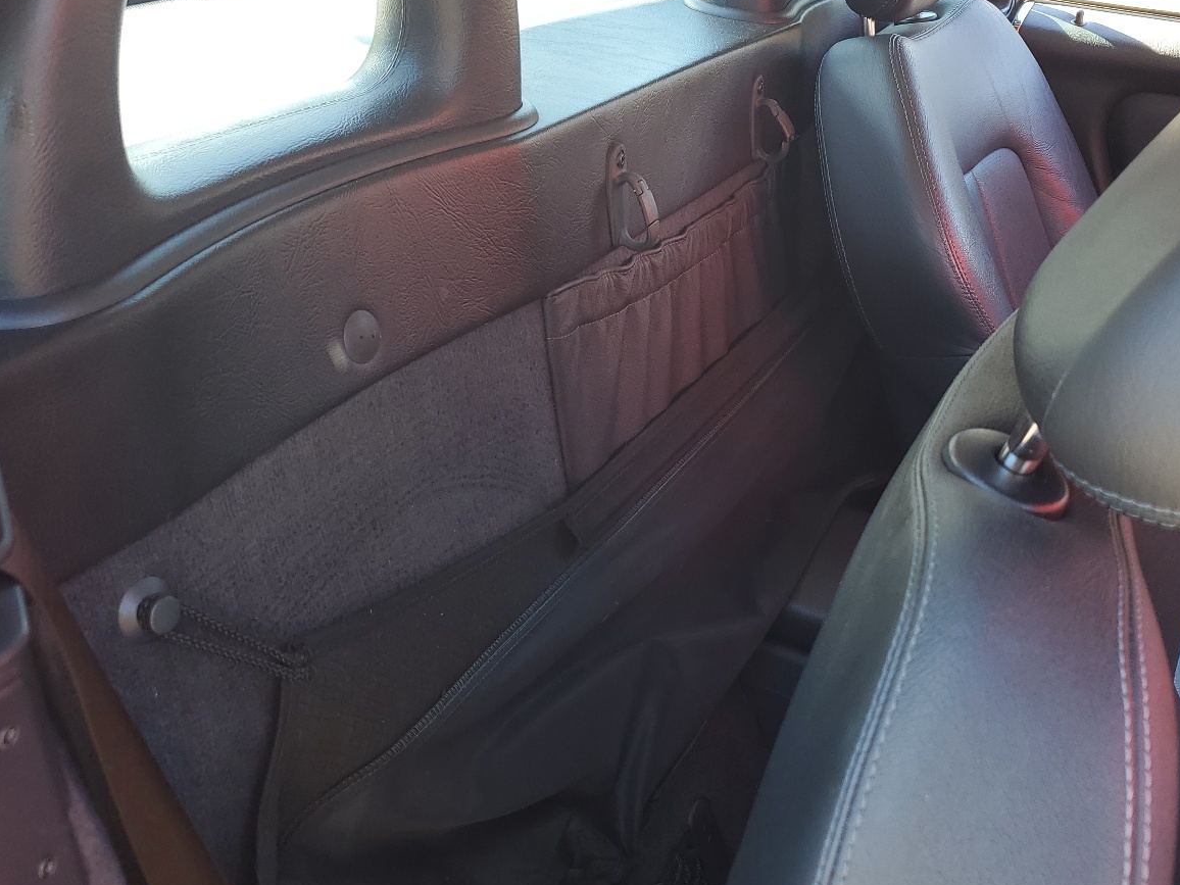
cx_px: 651
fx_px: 1227
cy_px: 401
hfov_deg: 51.3
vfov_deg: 39.6
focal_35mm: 36
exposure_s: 1/123
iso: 50
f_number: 1.5
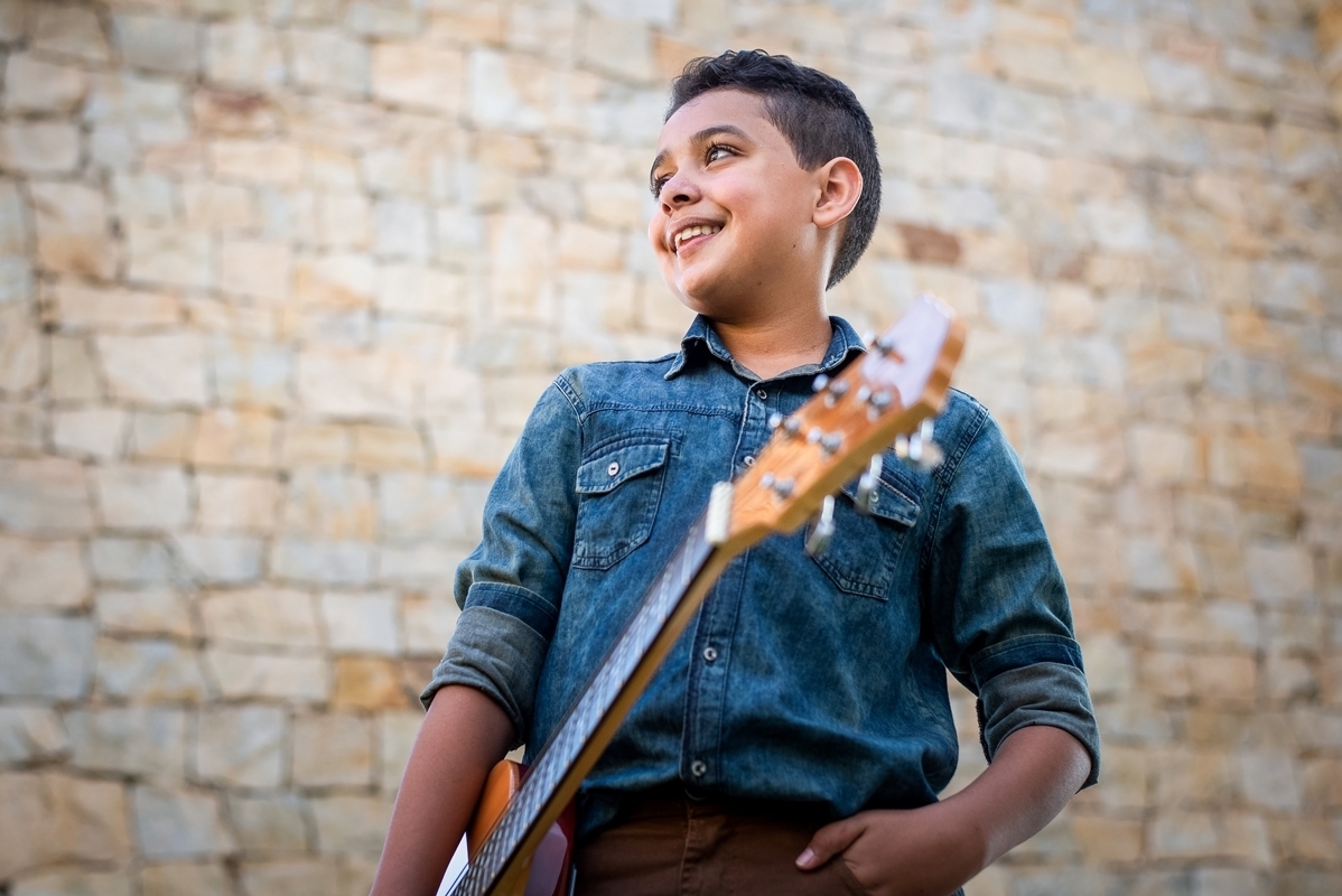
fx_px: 1865
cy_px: 448
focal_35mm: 50
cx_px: 671
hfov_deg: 39.6
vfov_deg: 27.0
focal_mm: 50
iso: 400
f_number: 3.2
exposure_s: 1/400
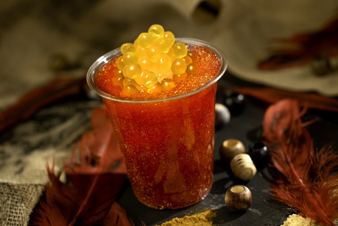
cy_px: 113
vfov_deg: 13.0
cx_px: 169
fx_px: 986
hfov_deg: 19.5
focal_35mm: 105
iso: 50
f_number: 5
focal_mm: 105
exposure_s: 1/125
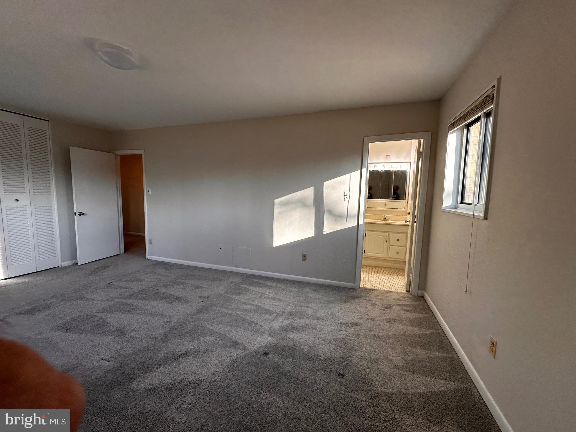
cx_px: 288
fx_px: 233
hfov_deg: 102.1
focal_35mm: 14
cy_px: 216
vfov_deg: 85.7
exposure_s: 1/120
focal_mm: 2.22
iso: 80
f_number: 2.2
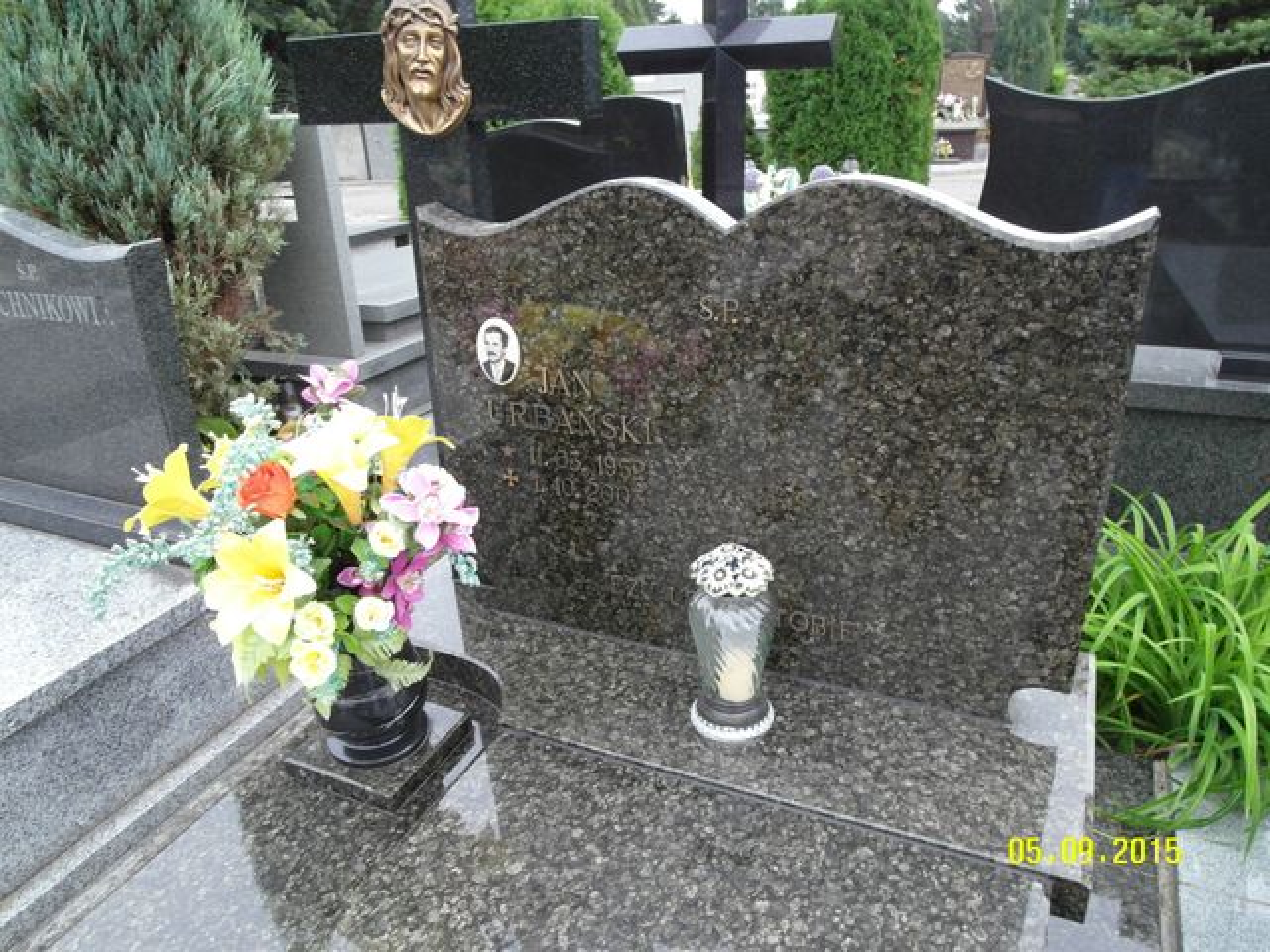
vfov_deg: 56.8
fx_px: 881
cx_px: 635
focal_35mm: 24
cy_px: 476
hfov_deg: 71.6
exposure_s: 1/45
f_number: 3.4
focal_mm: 5.2
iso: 100
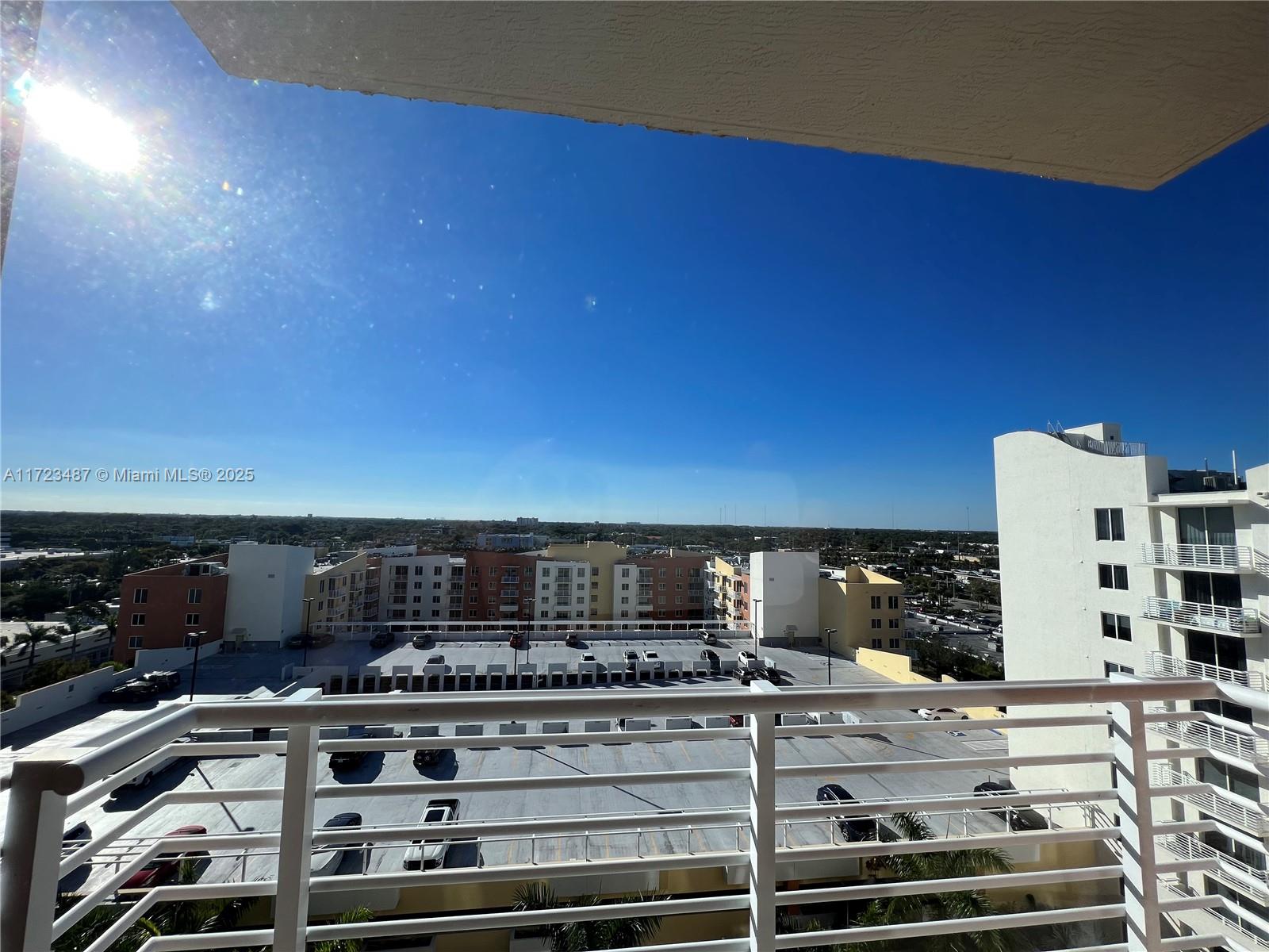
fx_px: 477
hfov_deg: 106.2
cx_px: 634
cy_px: 476
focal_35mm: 13
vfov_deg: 89.9
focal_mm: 1.57
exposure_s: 1/1376
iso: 32
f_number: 1.8
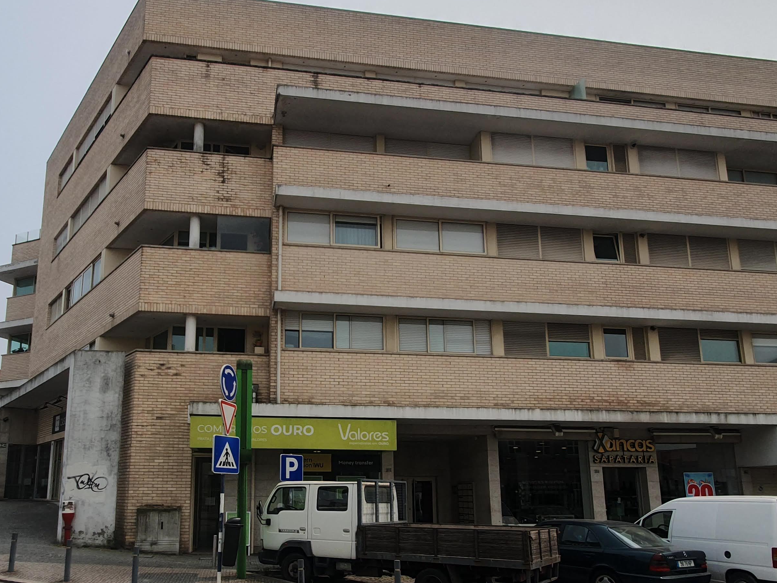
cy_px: 374
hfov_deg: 68.7
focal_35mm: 25
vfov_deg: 54.1
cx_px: 308
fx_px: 561
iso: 50
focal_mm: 1.8
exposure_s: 1/1980
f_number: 2.2
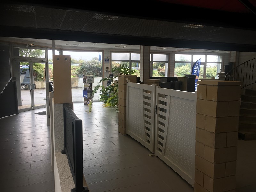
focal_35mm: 29
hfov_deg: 61.7
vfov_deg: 48.2
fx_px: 214
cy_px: 96
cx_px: 128
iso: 25
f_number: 2.2
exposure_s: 1/100
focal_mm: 4.15
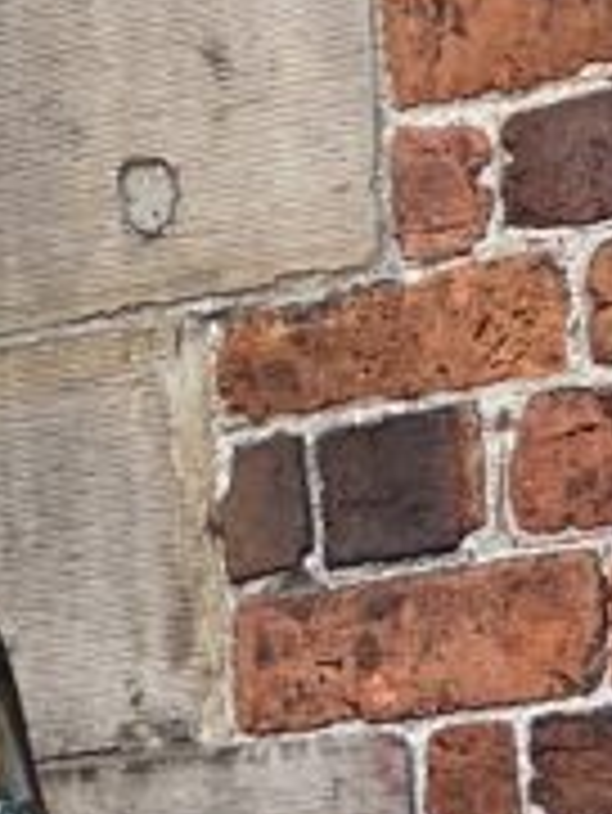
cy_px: 162
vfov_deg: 4.5
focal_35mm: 436
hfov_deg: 3.4
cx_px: -1094
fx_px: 10266
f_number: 2.8
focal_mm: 9
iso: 32
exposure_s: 1/108
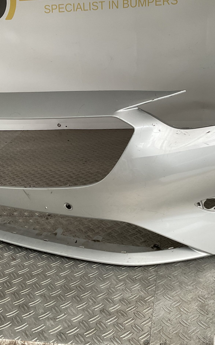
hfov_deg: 30.5
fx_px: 394
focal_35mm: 42
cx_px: 123
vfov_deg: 47.2
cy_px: 170
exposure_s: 1/50
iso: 64
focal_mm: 3
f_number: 1.8
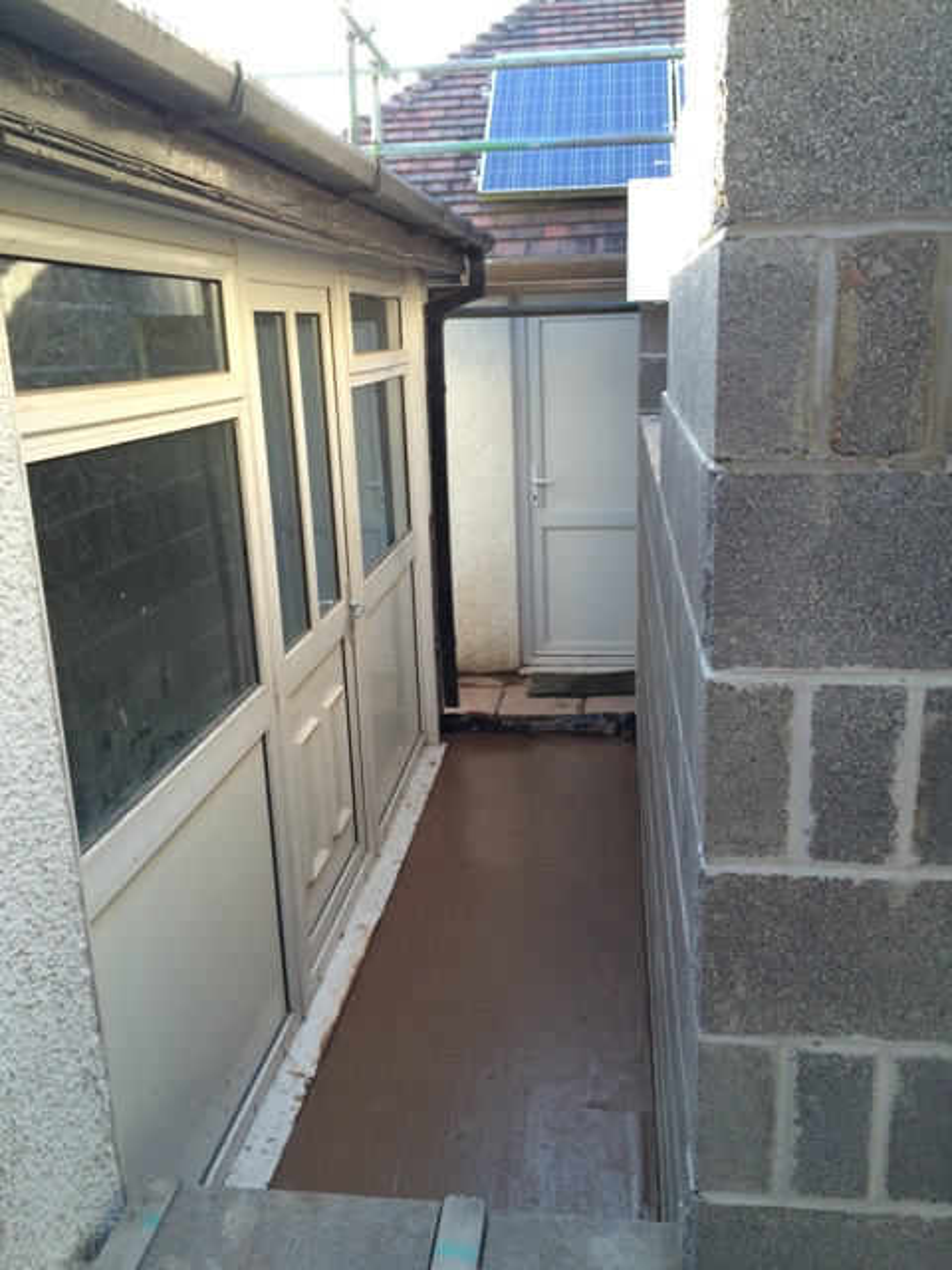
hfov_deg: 48.2
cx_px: 476
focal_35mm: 29
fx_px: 1063
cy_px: 635
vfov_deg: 61.7
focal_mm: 4.15
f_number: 2.2
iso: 50
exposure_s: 1/100
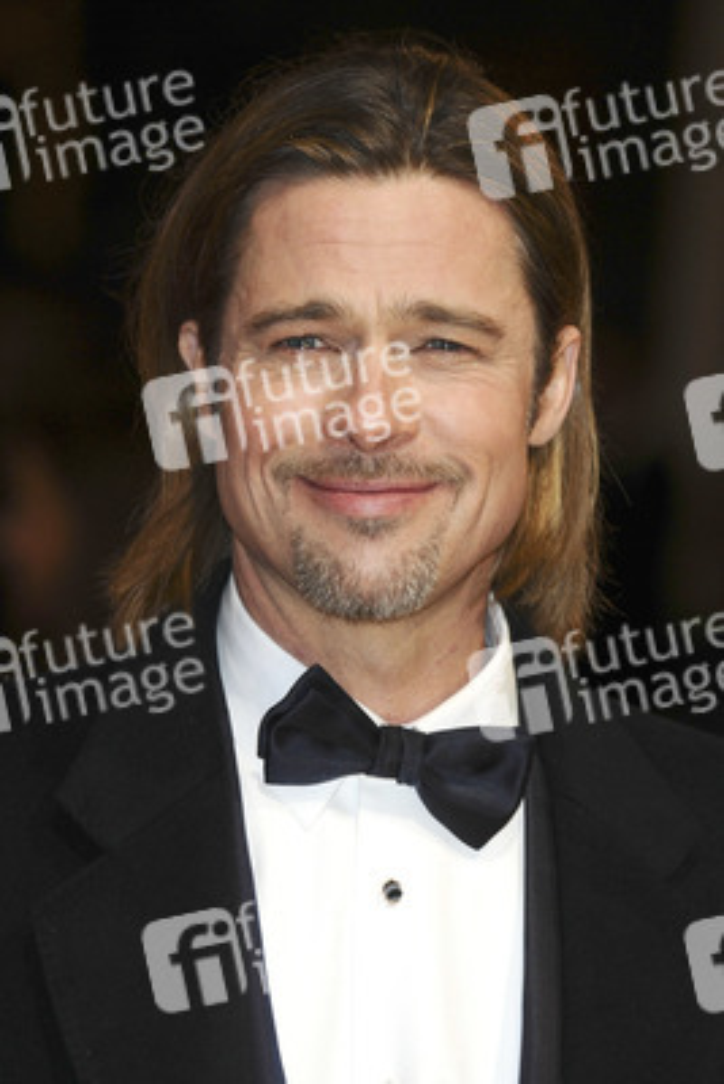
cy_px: 542
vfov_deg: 8.9
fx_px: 7007
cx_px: 362
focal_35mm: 232
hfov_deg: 5.9
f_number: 4.5
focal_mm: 155
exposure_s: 1/200
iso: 320
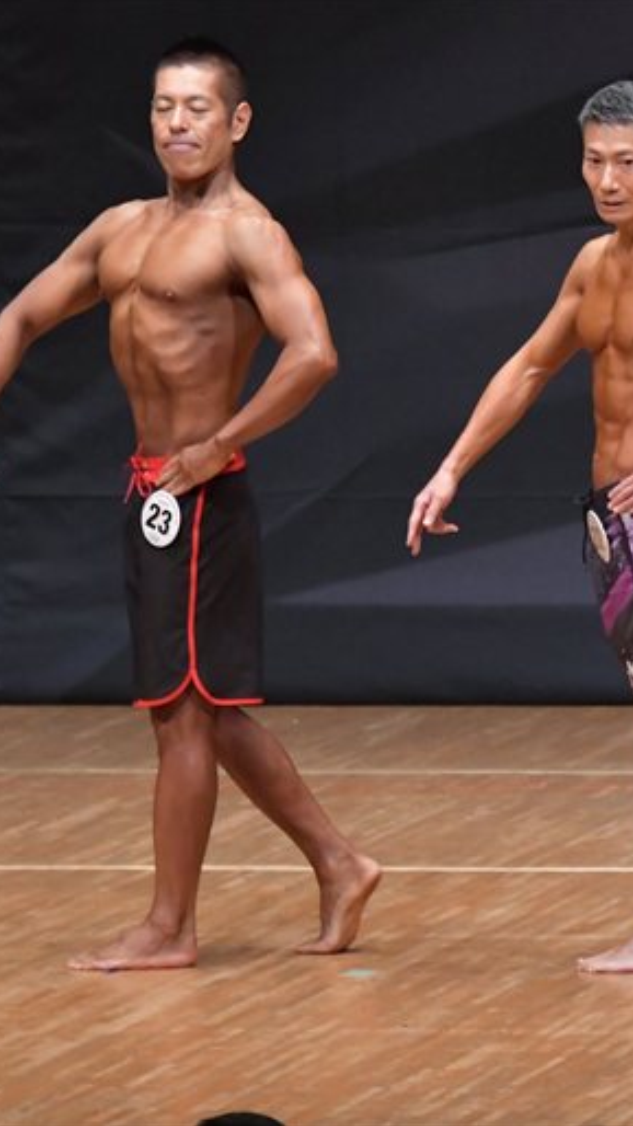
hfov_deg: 2.7
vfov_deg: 4.8
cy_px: 563
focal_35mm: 450
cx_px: 695
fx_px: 13432
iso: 6400
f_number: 5.6
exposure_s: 1/400
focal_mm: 190
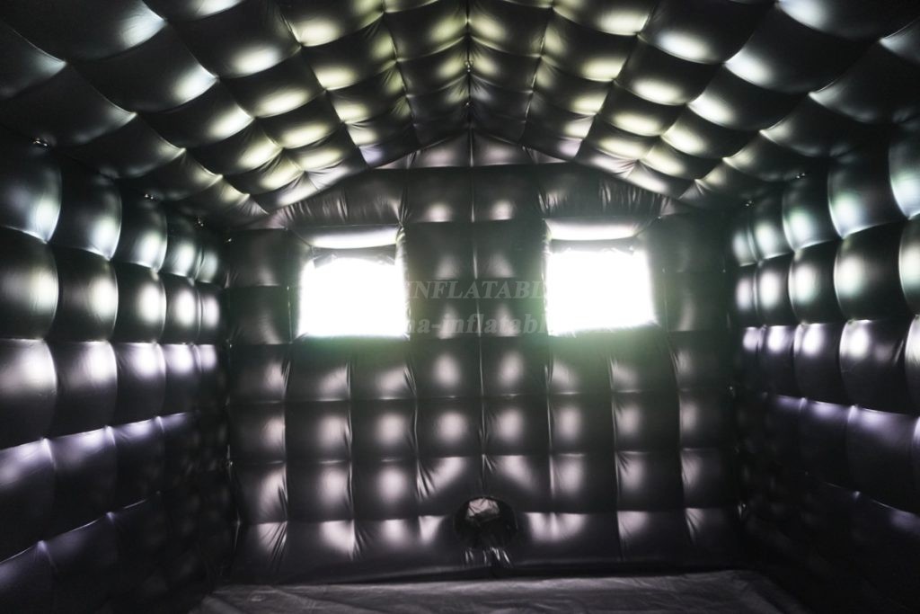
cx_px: 460
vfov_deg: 53.1
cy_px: 307
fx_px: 613
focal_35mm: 24
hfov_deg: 73.7
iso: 2000
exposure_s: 1/160
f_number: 3.5
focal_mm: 16
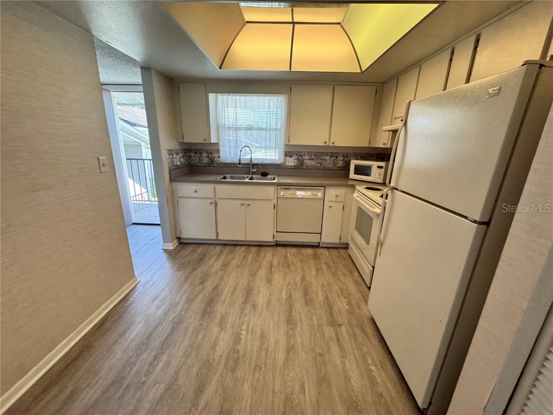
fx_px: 224
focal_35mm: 14
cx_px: 276
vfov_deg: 85.7
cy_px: 208
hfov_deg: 102.1
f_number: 2.2
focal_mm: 2.22
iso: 250
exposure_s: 1/120
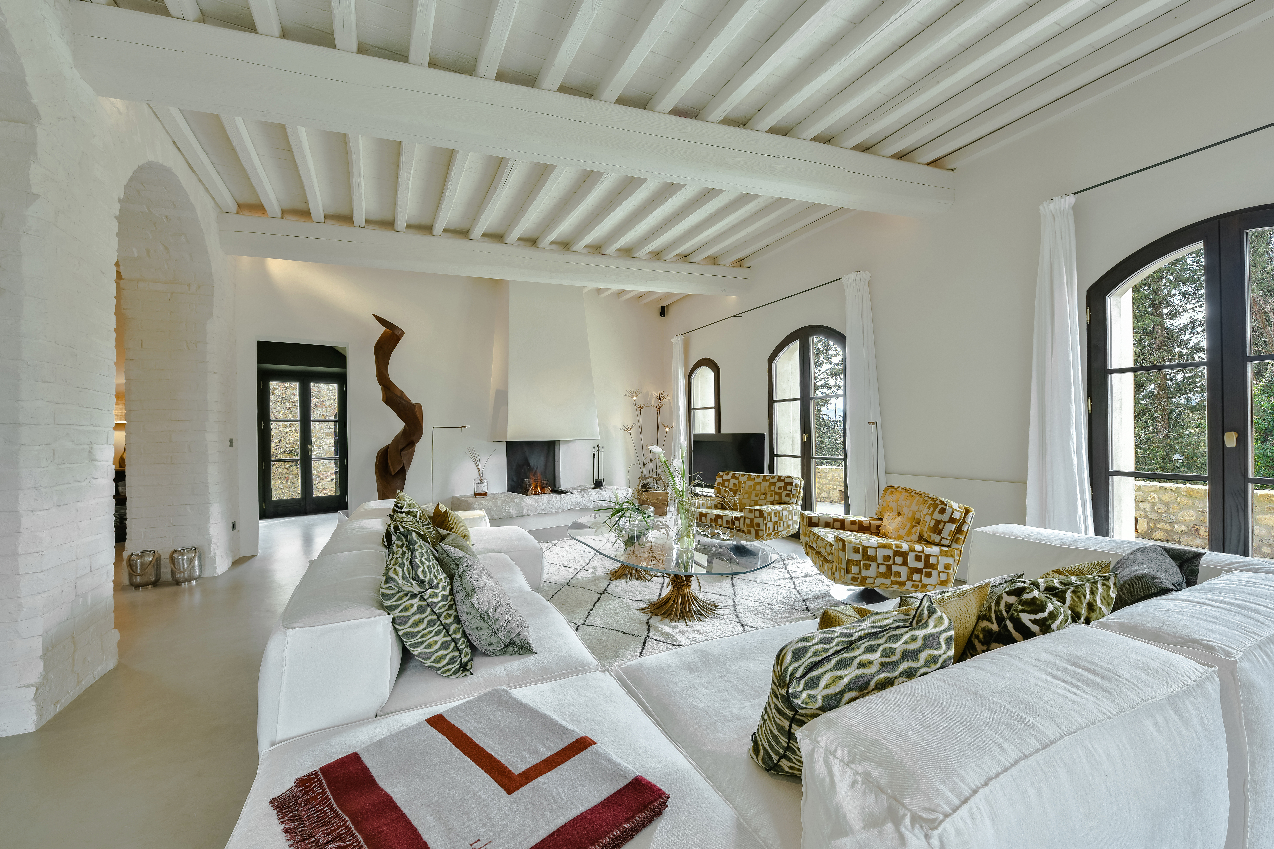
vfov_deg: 81.2
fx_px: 495
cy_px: 424
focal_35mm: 14
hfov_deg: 104.3
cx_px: 637
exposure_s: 1/5
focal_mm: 14
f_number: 8
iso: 100
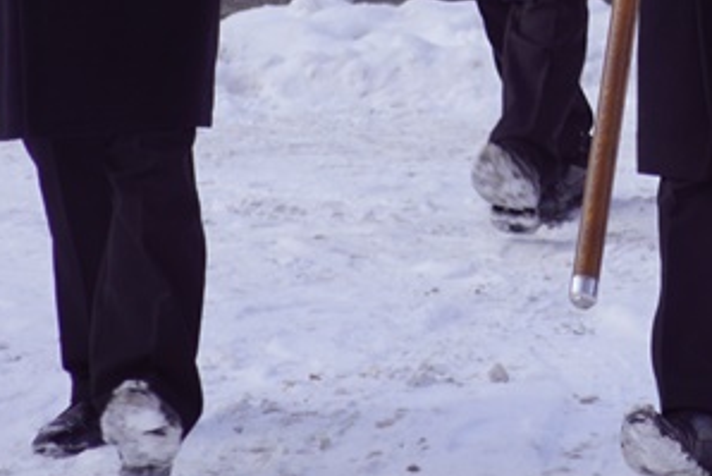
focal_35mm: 403
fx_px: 7974
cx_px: 784
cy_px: -245
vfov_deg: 3.4
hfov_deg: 5.1
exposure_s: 1/125
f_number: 5.6
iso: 100
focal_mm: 80
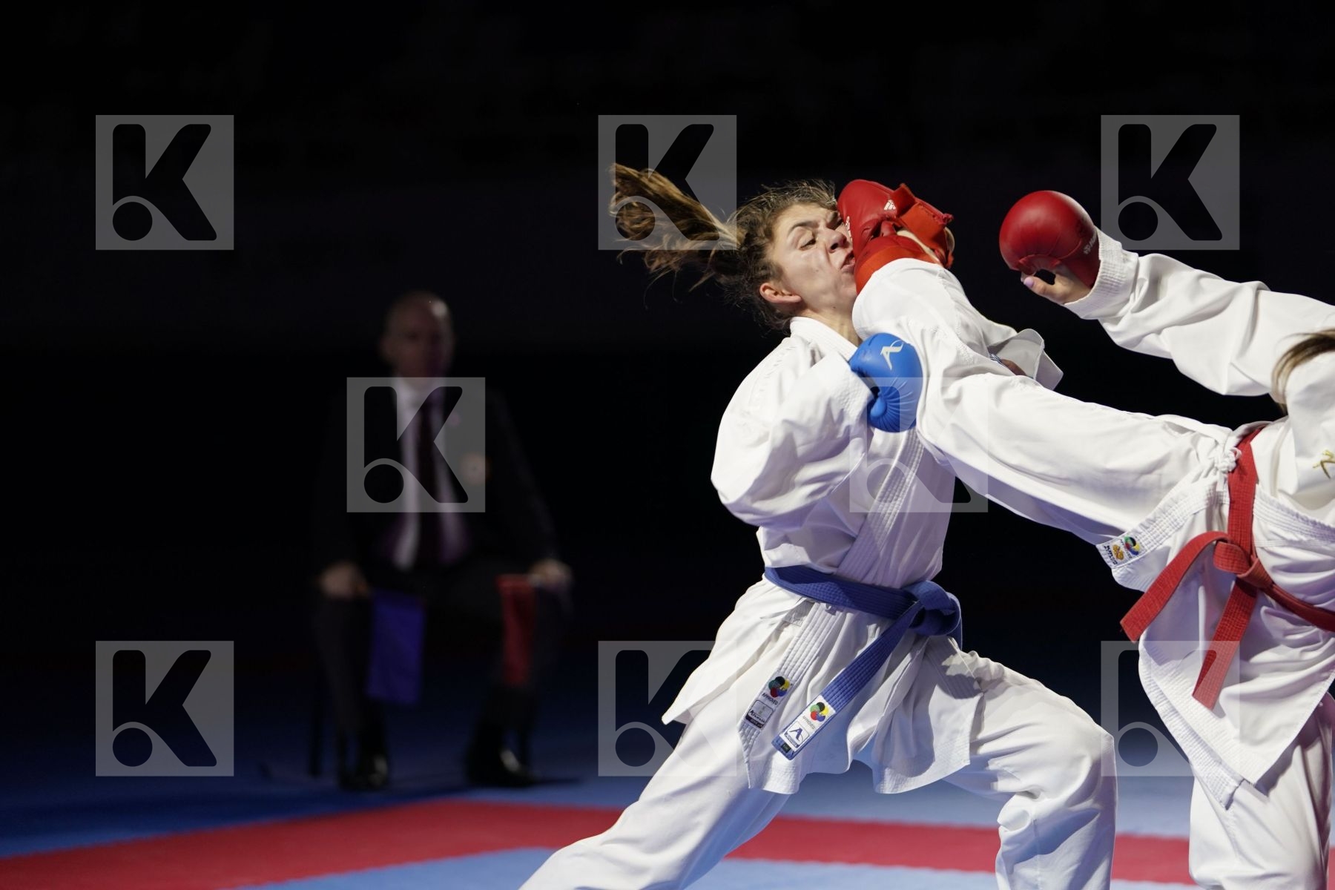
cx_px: 668
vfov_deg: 10.3
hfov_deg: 15.4
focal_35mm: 133
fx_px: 4932
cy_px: 445
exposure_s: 1/1000
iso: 1000
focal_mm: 133
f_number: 2.8
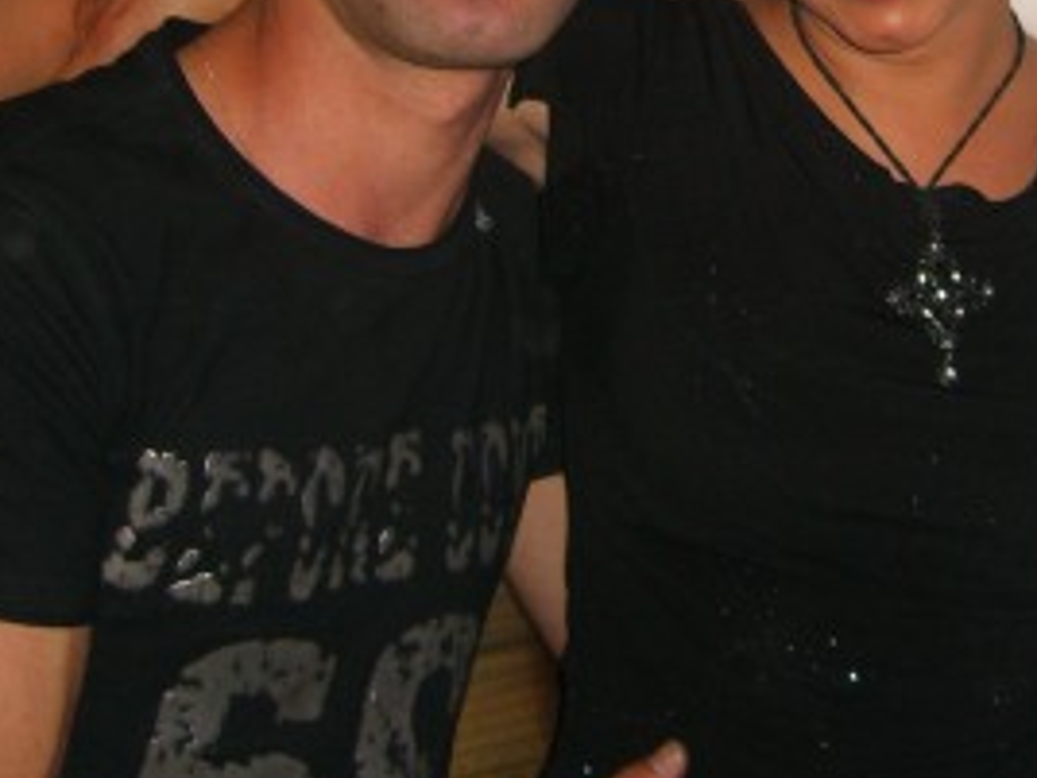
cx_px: 824
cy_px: -27
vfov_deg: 16.9
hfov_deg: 22.7
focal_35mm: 85
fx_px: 2546
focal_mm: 7.9
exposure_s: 1/60
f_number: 2.8
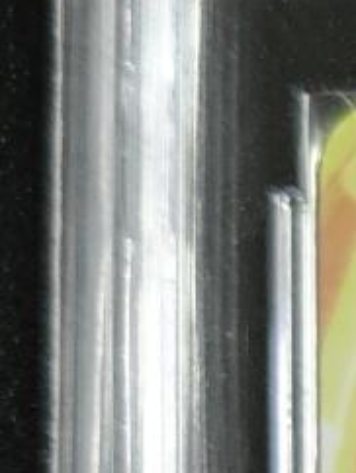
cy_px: 895
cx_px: 1148
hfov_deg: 6.8
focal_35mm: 193
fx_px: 2642
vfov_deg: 9.6
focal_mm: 4.94
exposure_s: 1/200
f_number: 1.5
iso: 800
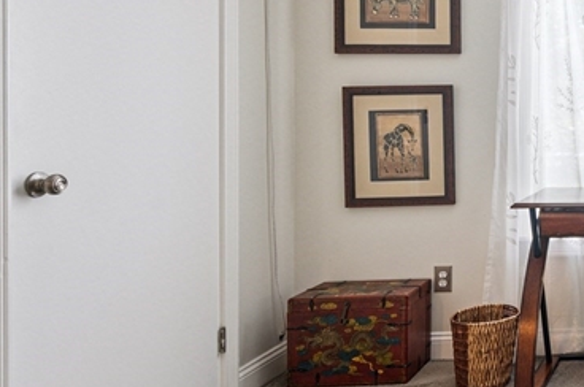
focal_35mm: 39
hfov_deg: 36.2
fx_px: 632
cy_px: 163
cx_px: 728
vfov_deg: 34.0
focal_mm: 14
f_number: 8
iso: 500
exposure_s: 1/15
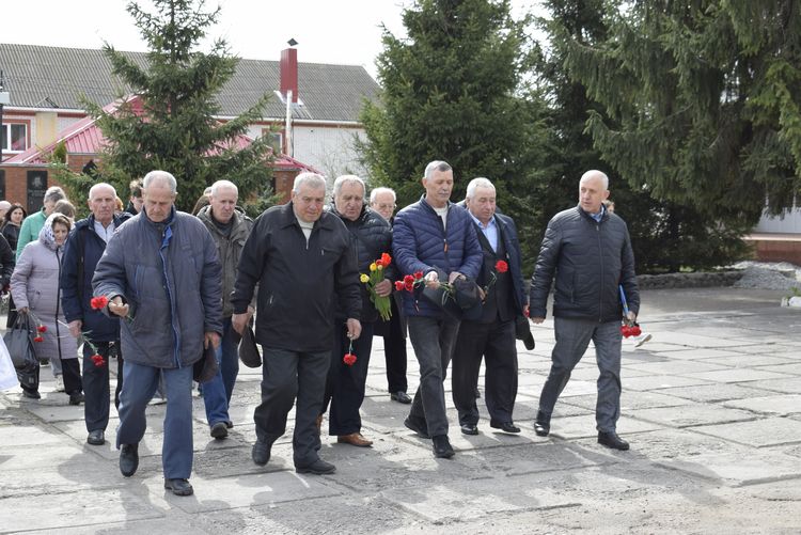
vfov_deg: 23.8
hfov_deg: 35.0
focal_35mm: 57
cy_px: 268
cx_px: 400
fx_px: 1269
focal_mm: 38
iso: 320
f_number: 8
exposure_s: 1/250
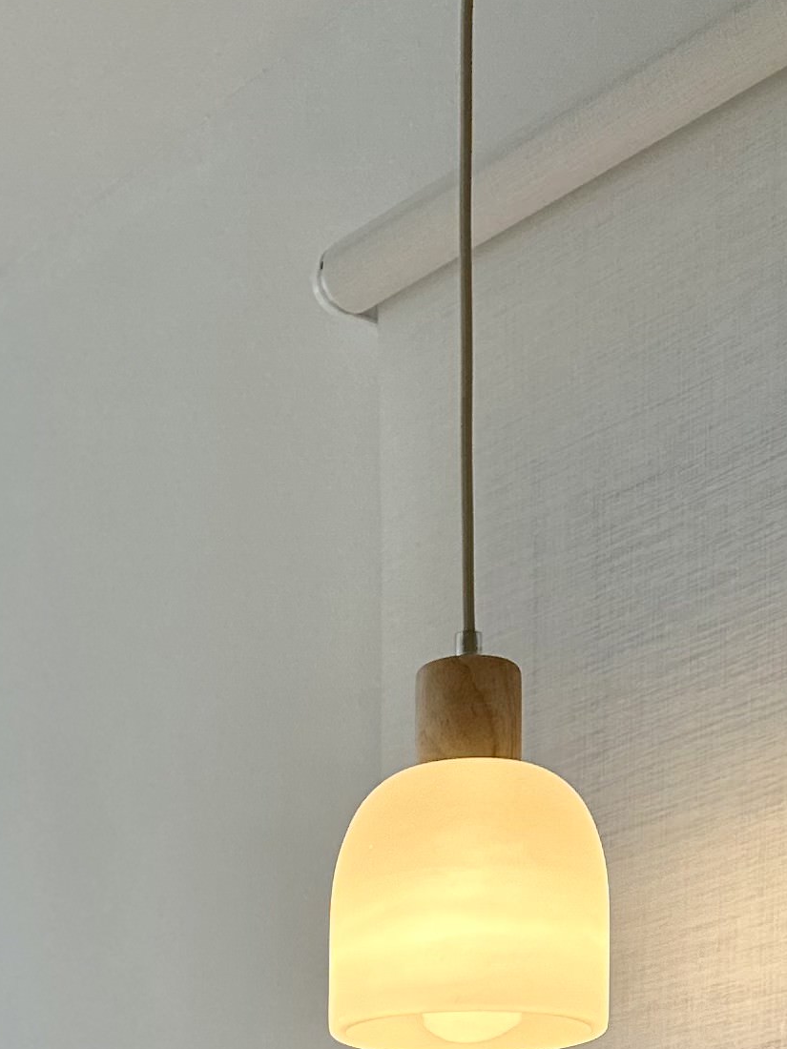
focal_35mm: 88
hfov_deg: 16.7
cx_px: 209
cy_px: 1543
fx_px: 2668
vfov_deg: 19.6
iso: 80
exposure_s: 1/325
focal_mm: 6.86
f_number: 1.78
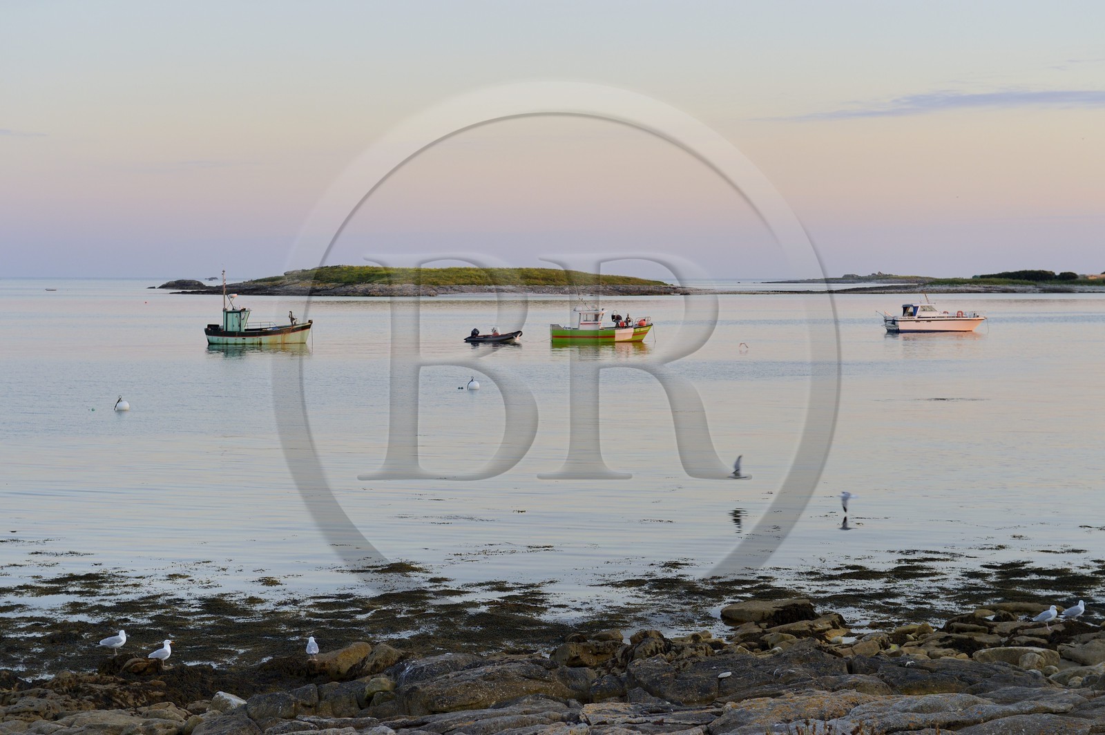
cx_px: 552
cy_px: 368
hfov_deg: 28.9
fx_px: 2147
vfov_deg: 19.4
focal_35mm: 70
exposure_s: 1/125
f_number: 7.1
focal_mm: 70
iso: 400
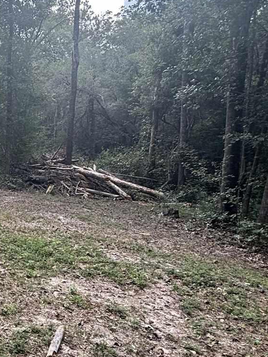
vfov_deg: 43.7
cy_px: 208
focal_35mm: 43
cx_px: -82
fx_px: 444
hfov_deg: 27.8
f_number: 2.2
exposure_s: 1/134
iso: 50
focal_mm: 2.22
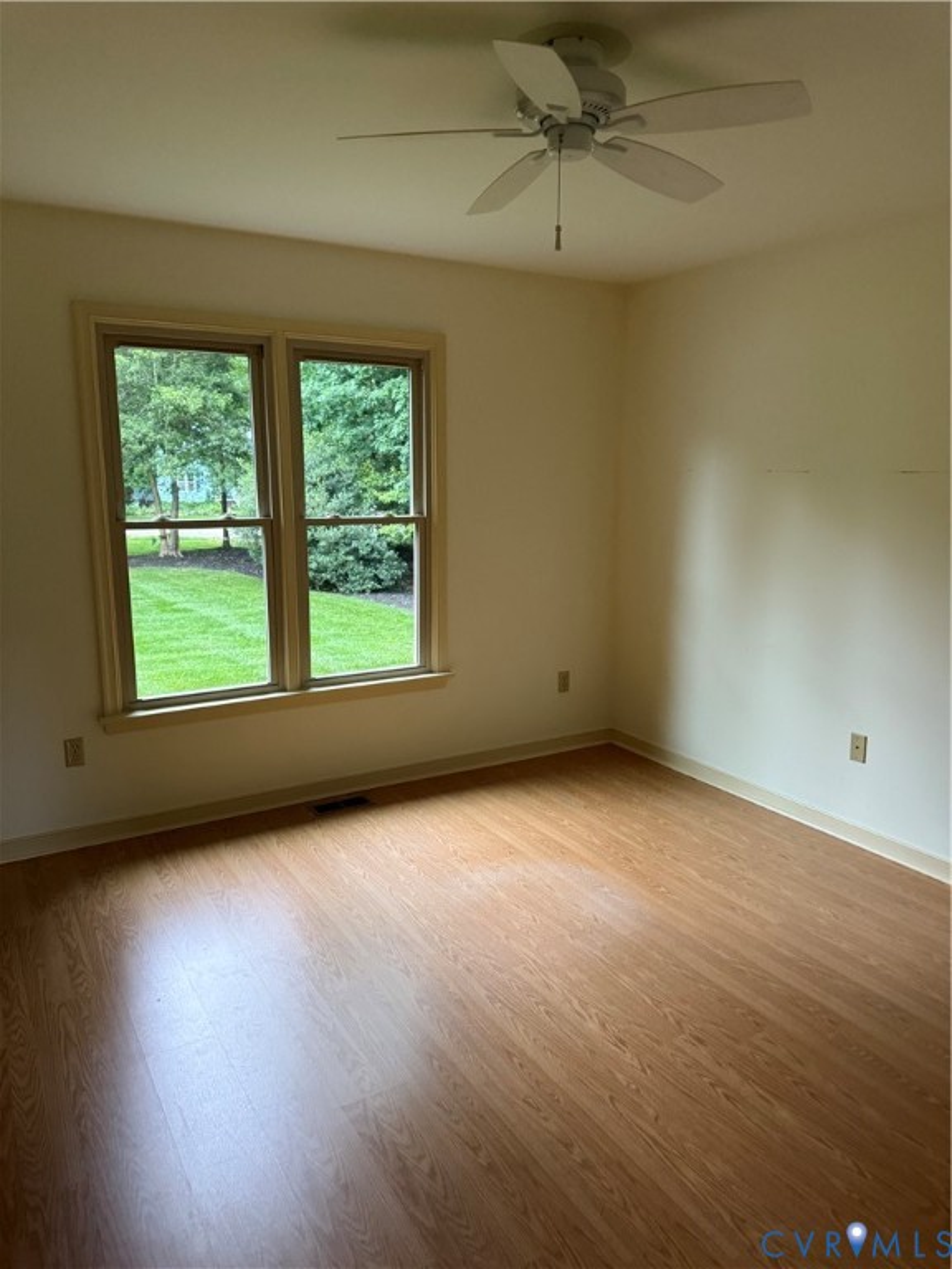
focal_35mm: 24
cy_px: 634
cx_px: 476
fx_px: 880
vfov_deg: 71.6
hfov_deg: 56.8
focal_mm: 6.76
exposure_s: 1/60
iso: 500
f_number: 1.78
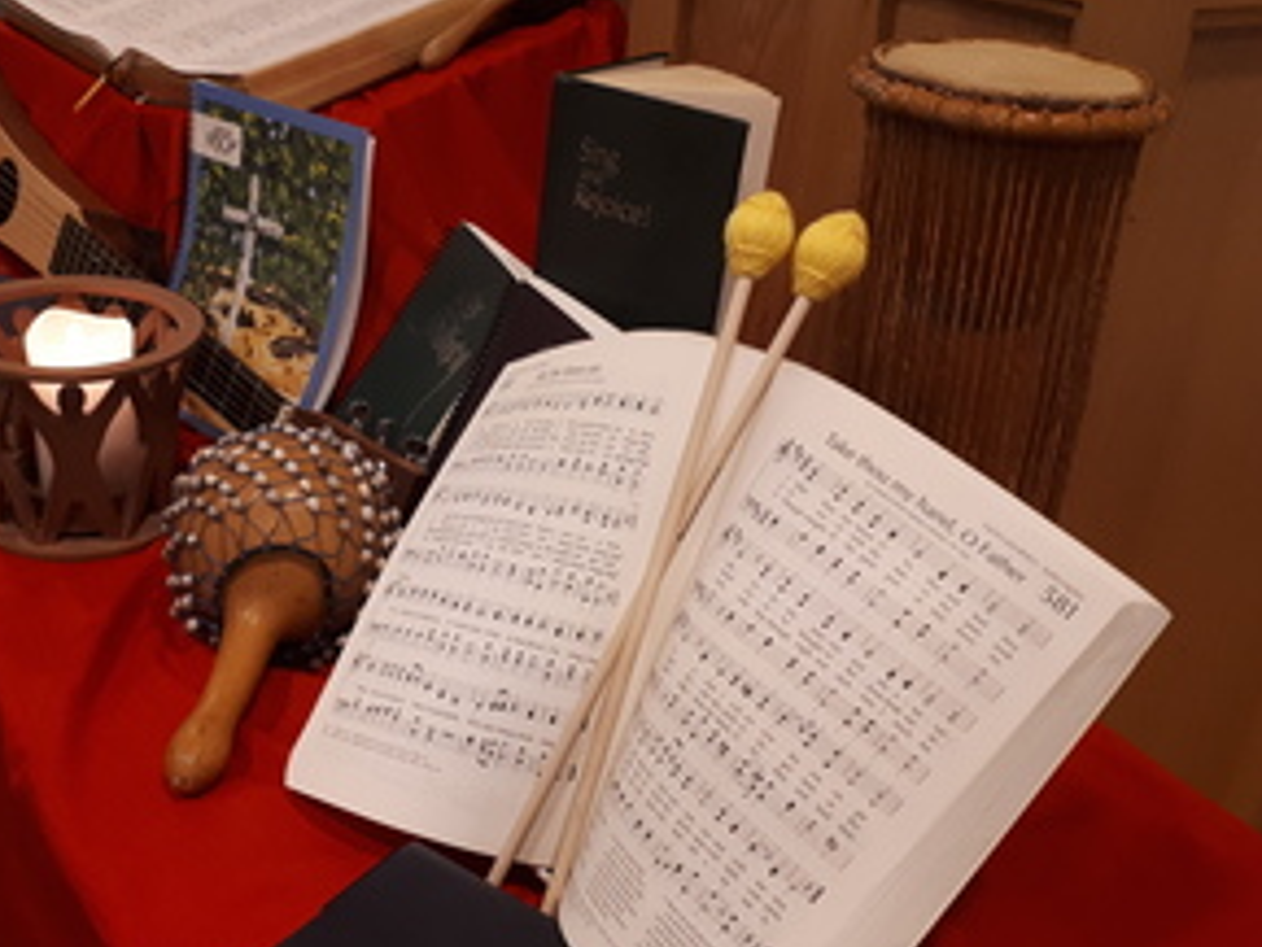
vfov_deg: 34.4
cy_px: 489
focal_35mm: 42
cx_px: 428
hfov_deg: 44.2
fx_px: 1532
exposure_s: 1/33
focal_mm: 3.6
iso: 160
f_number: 1.9
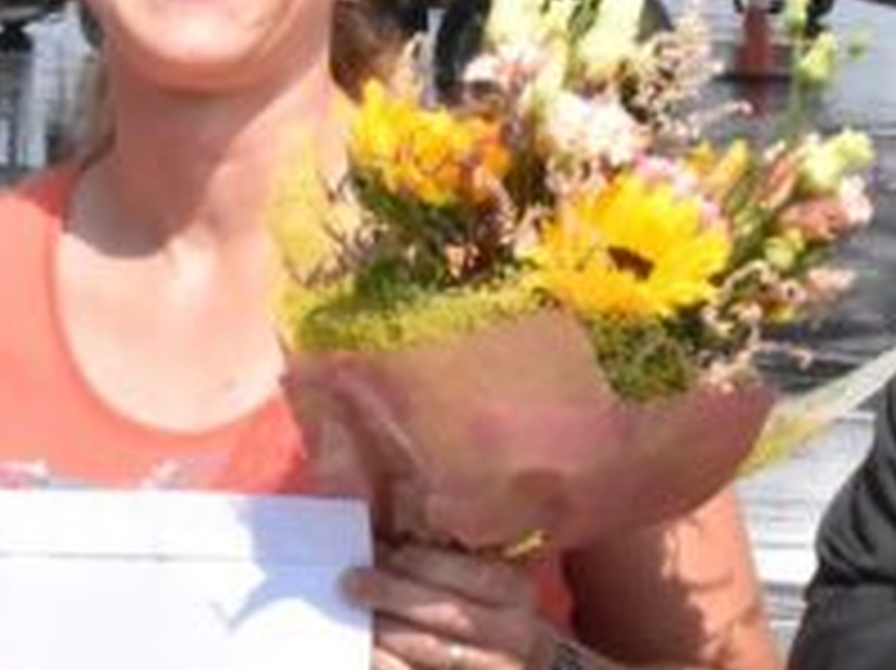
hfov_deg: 6.4
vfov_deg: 4.8
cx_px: 14
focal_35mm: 307
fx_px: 7938
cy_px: 211
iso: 5000
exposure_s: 1/500
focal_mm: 55
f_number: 36
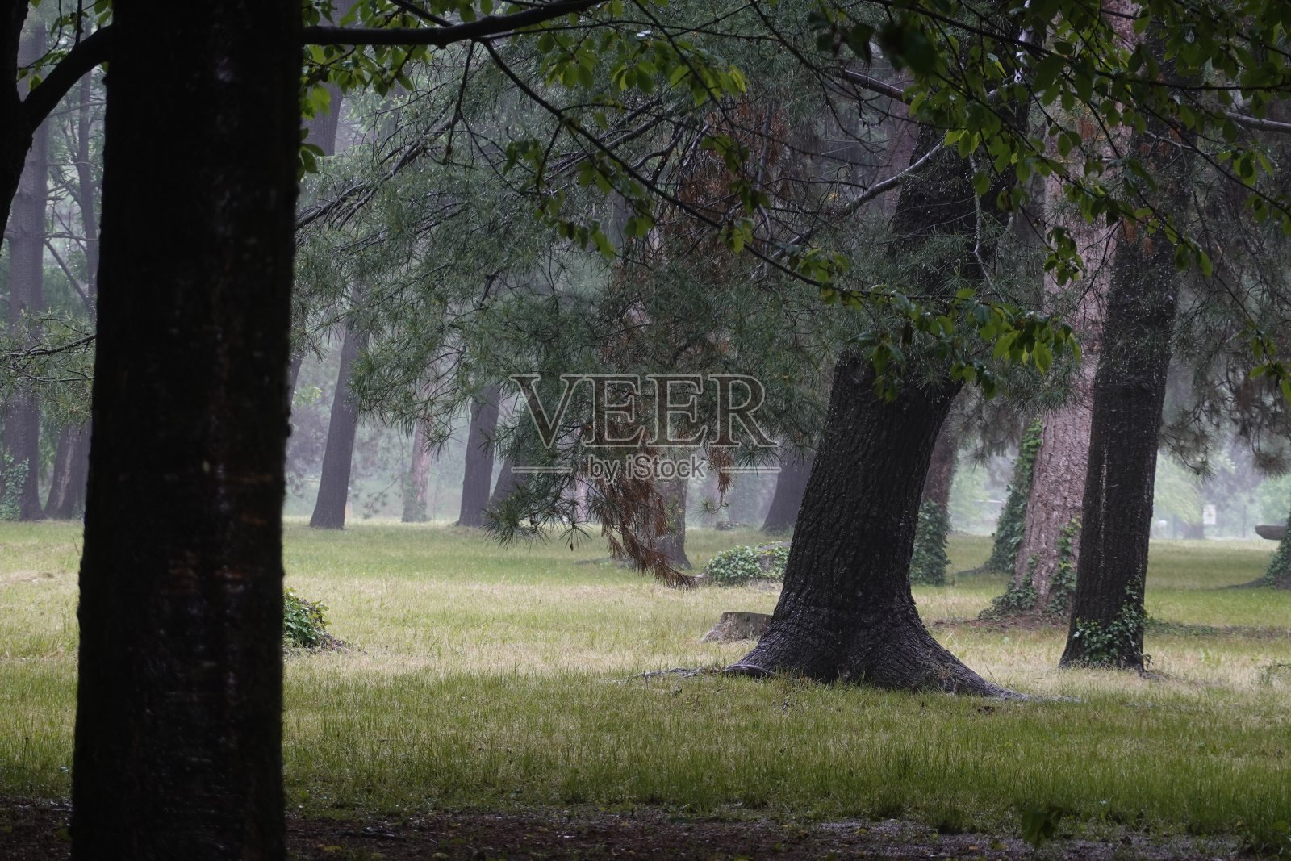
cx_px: 646
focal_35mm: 200
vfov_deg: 6.9
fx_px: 7172
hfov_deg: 10.3
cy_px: 430
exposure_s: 1/13
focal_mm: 72
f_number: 4.5
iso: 100
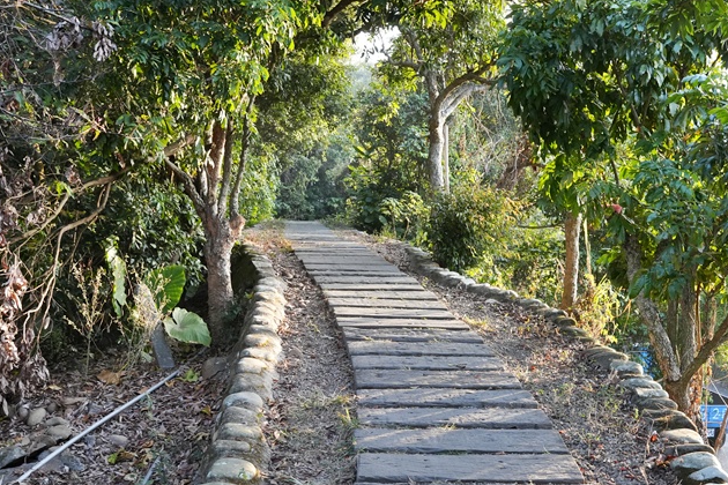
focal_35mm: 39
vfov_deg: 33.9
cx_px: 430
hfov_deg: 49.3
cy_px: 329
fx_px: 789
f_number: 7.1
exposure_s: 1/320
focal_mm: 24
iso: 3200
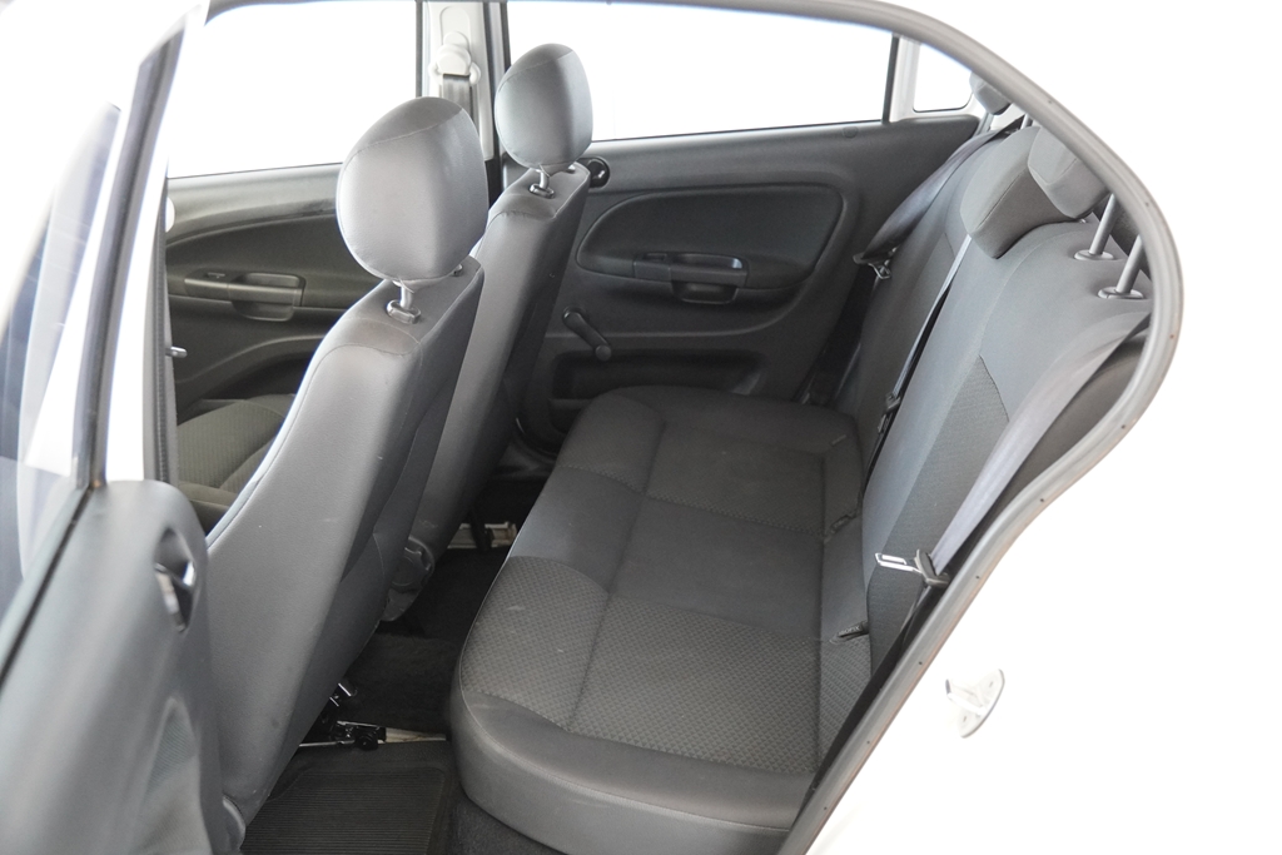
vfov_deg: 35.5
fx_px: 1336
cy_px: 428
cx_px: 641
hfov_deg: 51.3
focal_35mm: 38
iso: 2500
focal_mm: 25
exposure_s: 1/160
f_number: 2.8
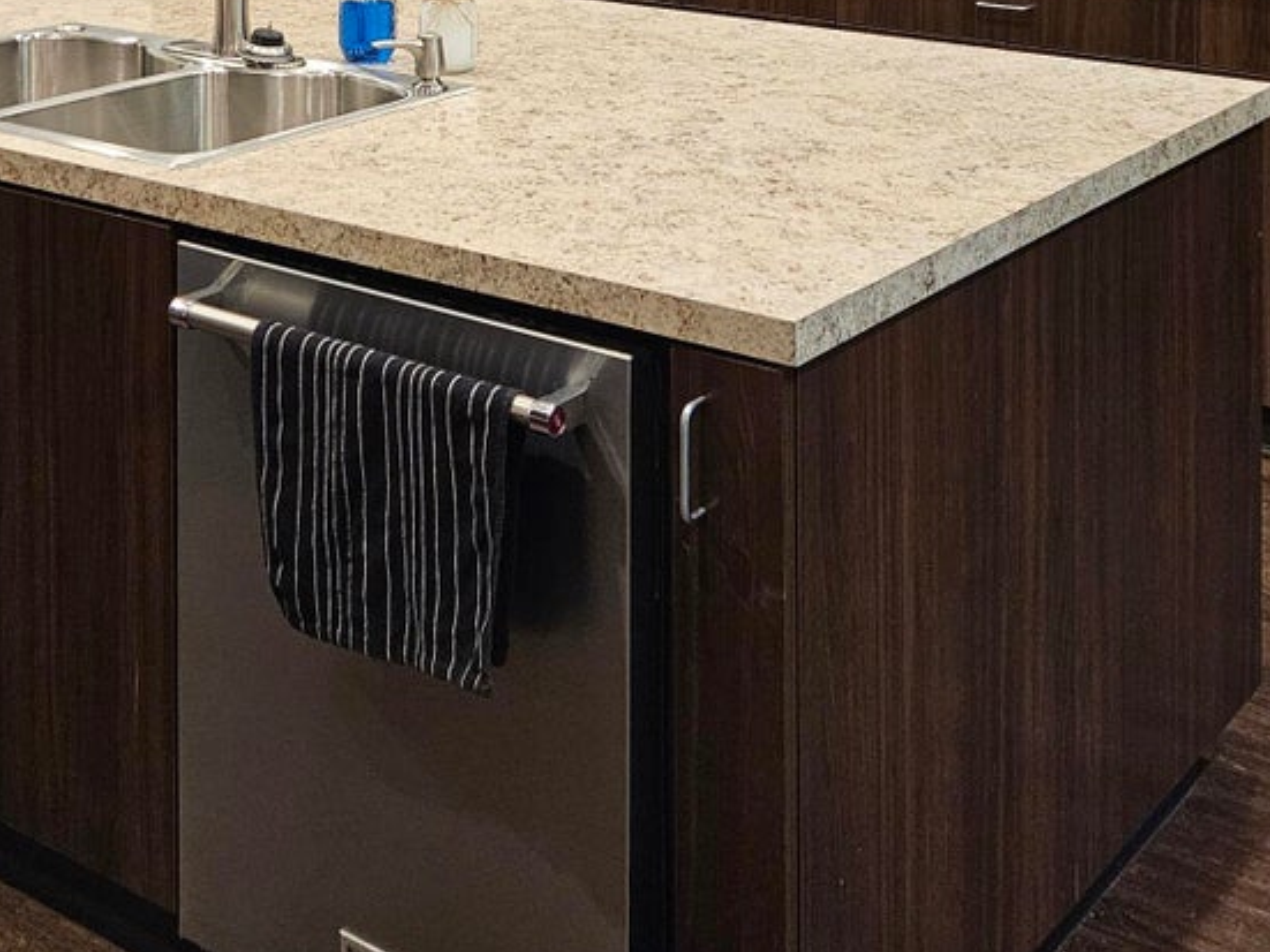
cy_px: -219
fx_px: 2091
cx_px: 446
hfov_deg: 33.6
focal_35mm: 57
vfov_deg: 23.3
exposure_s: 1/120
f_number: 1.8
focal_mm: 5.4
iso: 500
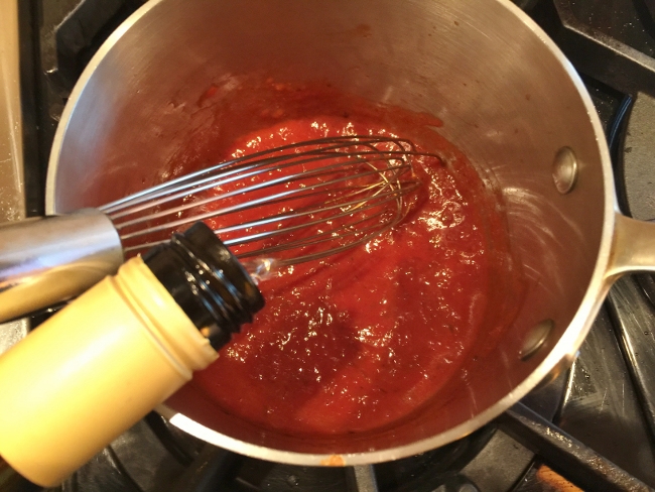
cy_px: 246
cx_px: 328
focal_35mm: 29
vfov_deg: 48.3
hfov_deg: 61.6
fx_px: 549
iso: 100
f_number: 2.2
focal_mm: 4.15
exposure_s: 1/15
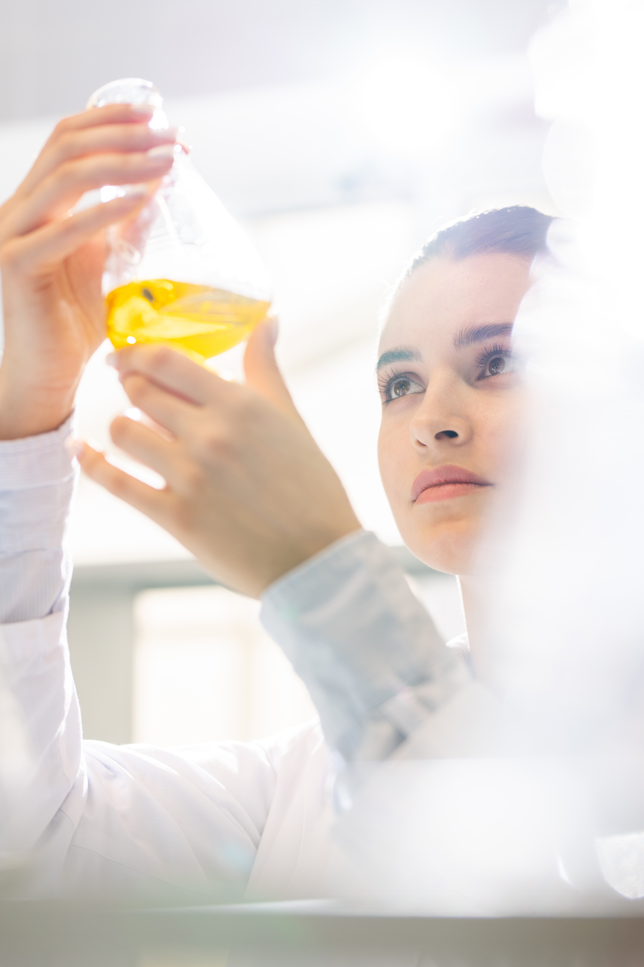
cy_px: 484
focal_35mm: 85
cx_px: 322
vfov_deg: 23.9
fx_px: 2281
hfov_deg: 16.1
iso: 400
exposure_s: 1/200
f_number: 2.8
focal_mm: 85
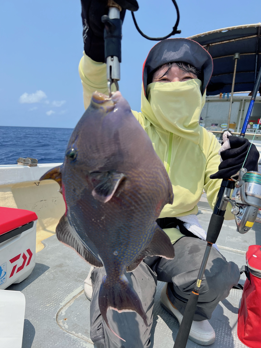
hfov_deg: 53.1
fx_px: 261
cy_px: 174
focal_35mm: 26
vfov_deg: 67.3
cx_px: 130
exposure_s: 1/5319
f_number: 1.5
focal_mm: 5.7
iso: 50
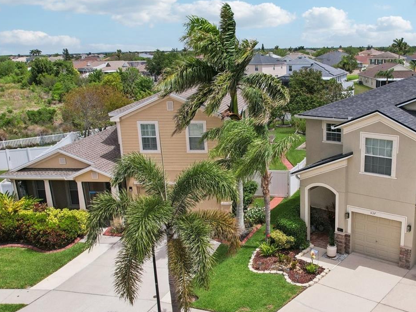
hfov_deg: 50.2
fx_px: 433
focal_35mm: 36
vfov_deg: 39.5
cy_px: 182
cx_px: 285
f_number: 2.8
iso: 130
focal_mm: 8.4
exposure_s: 1/4000
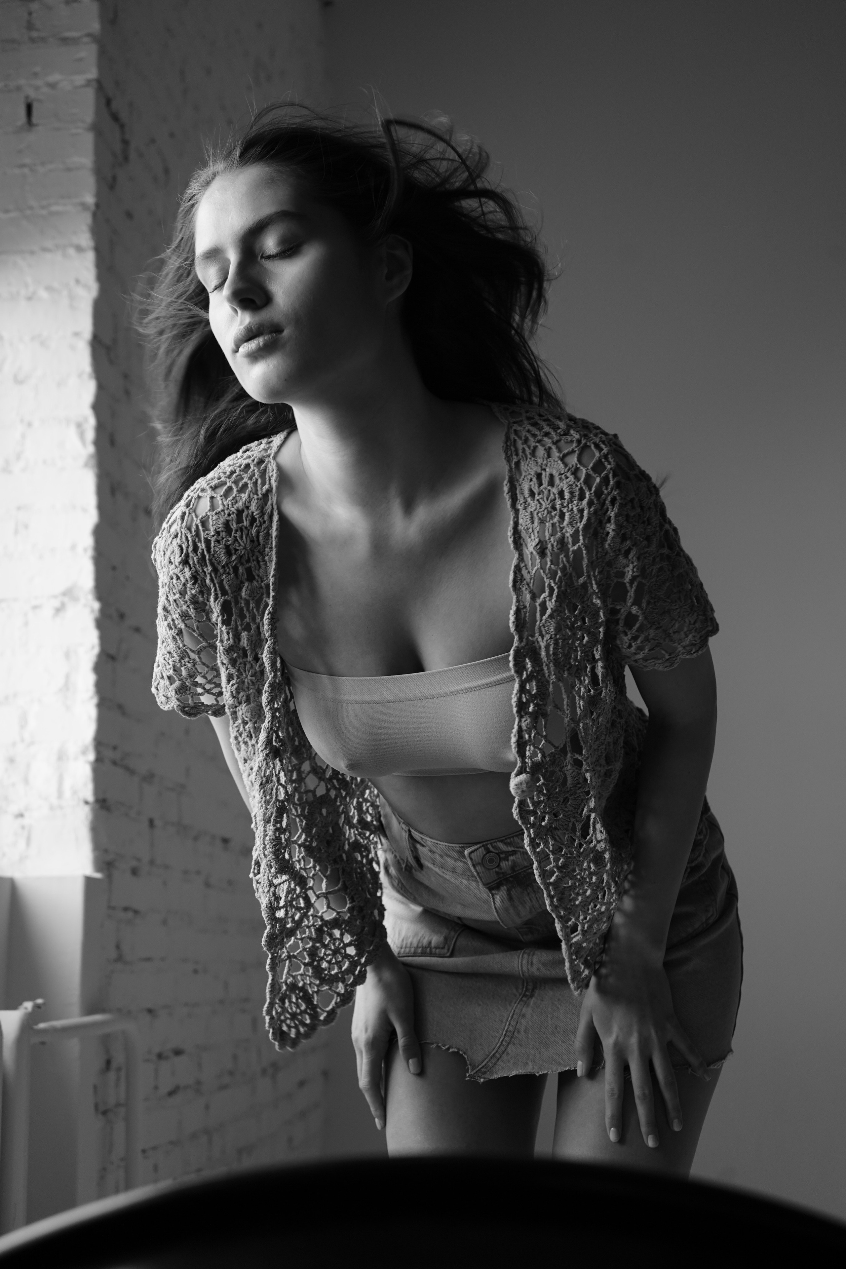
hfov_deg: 29.9
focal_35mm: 45
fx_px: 1586
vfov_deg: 43.6
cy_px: 634
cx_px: 423
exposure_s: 1/125
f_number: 5
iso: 500
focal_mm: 45
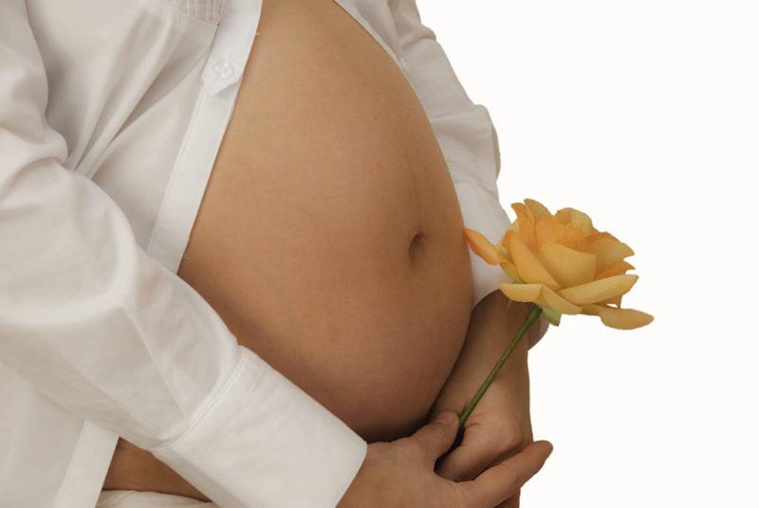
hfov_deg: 18.2
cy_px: 254
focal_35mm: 112
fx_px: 2374
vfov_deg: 12.2
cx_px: 380
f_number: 8
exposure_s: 1/250
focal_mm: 75
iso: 800
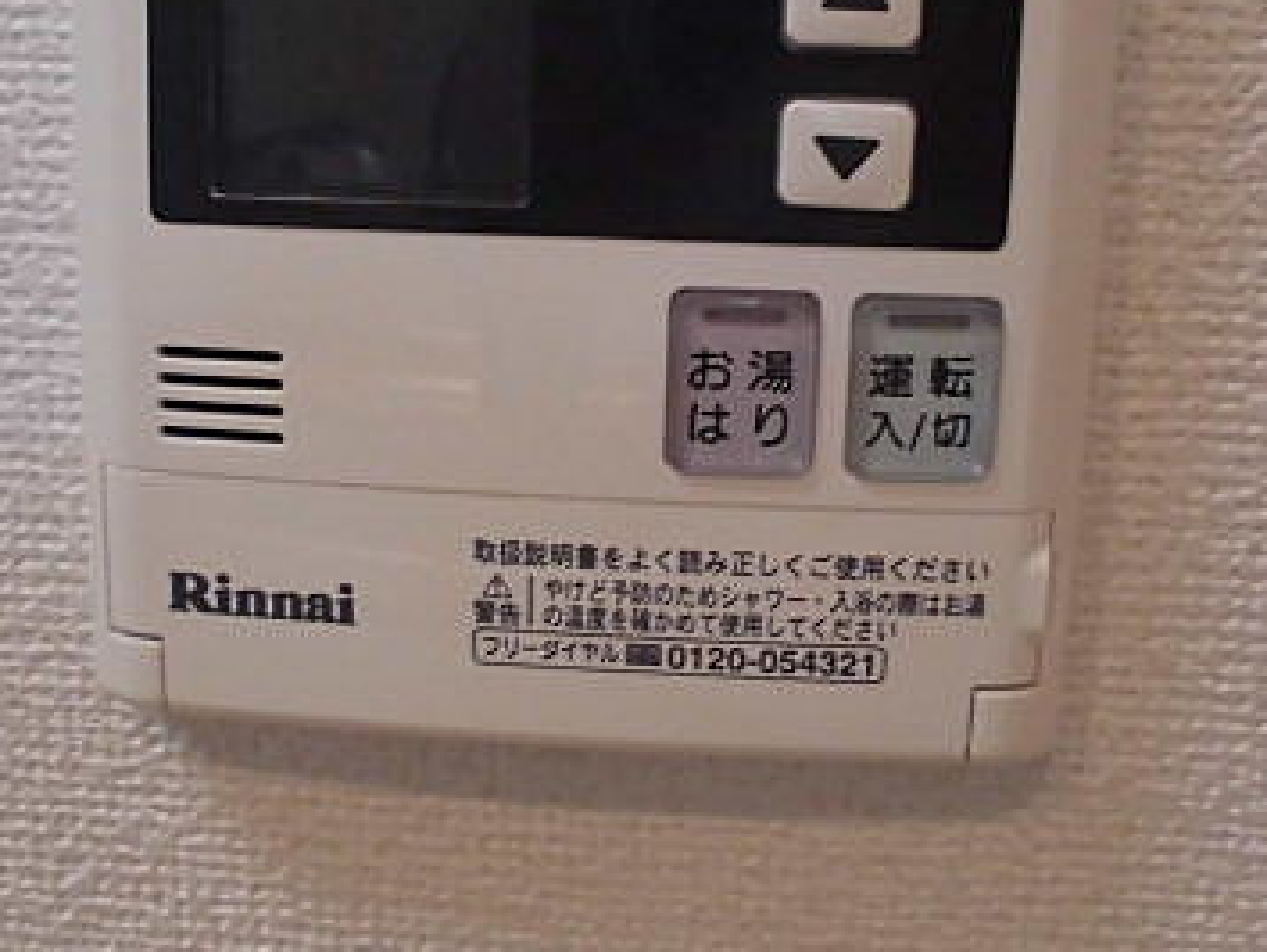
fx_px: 1721
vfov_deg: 30.9
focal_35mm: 47
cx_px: 540
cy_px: 408
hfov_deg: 40.3
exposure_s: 1/40
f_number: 3.5
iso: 400
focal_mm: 4.6
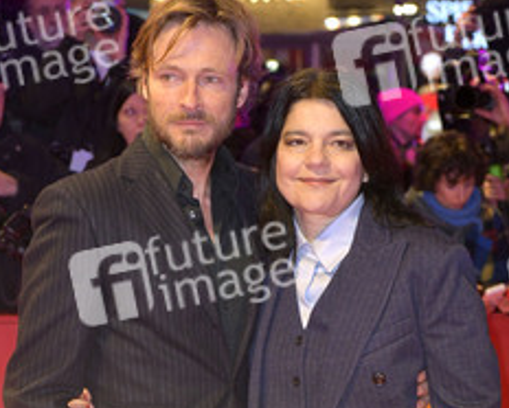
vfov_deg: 13.5
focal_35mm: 113
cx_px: 246
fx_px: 1704
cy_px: 384
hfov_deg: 17.0
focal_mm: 70
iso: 1600
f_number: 5.6
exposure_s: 1/250
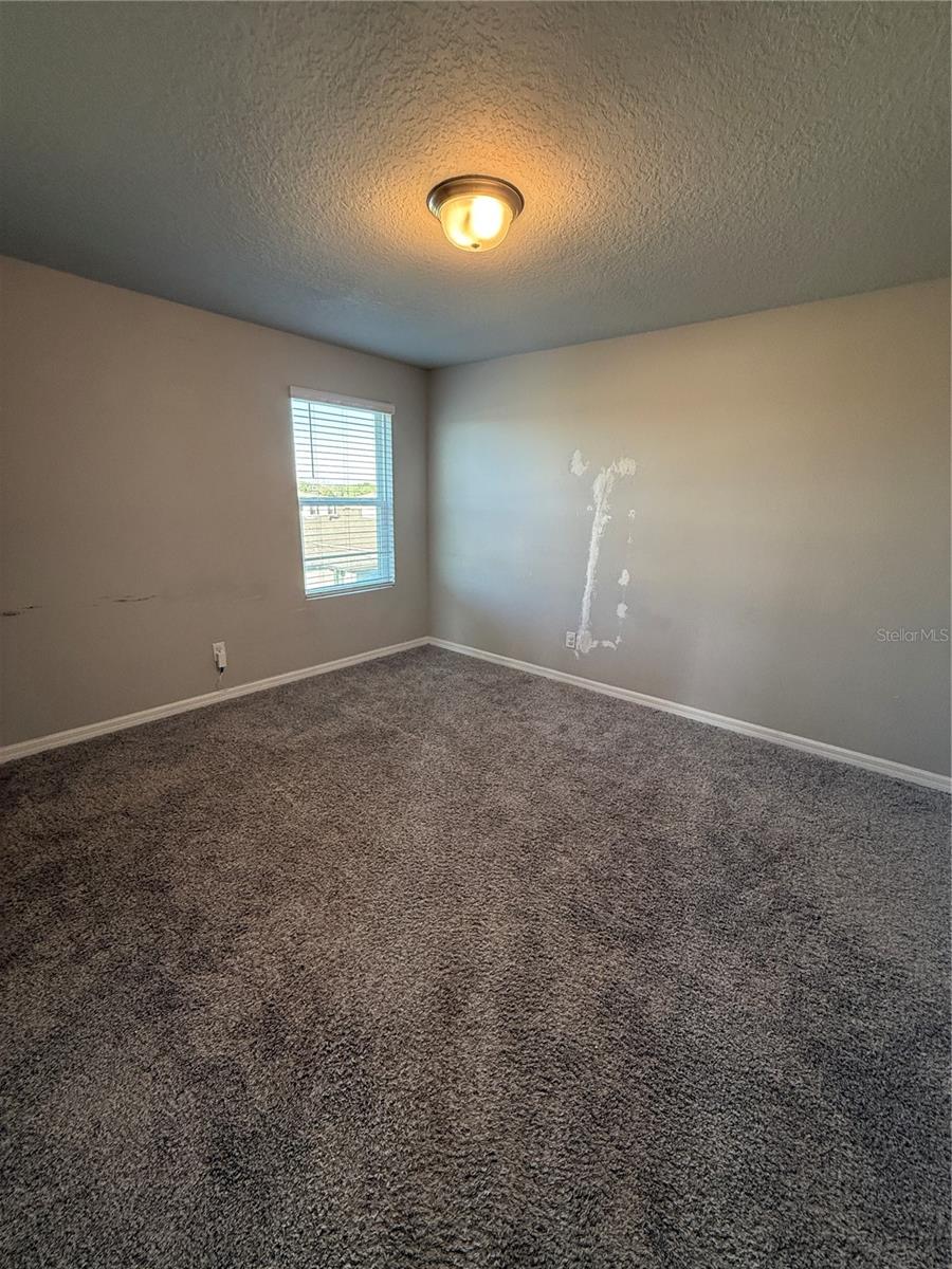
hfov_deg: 85.7
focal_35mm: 14
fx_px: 513
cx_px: 476
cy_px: 634
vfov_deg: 102.1
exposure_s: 1/120
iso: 320
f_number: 2.2
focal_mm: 2.22
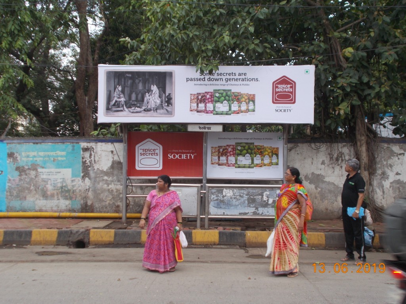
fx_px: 516
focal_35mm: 44
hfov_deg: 42.9
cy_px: 152
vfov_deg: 32.9
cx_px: 203
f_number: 4.2
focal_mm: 7.9
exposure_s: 1/160
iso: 80
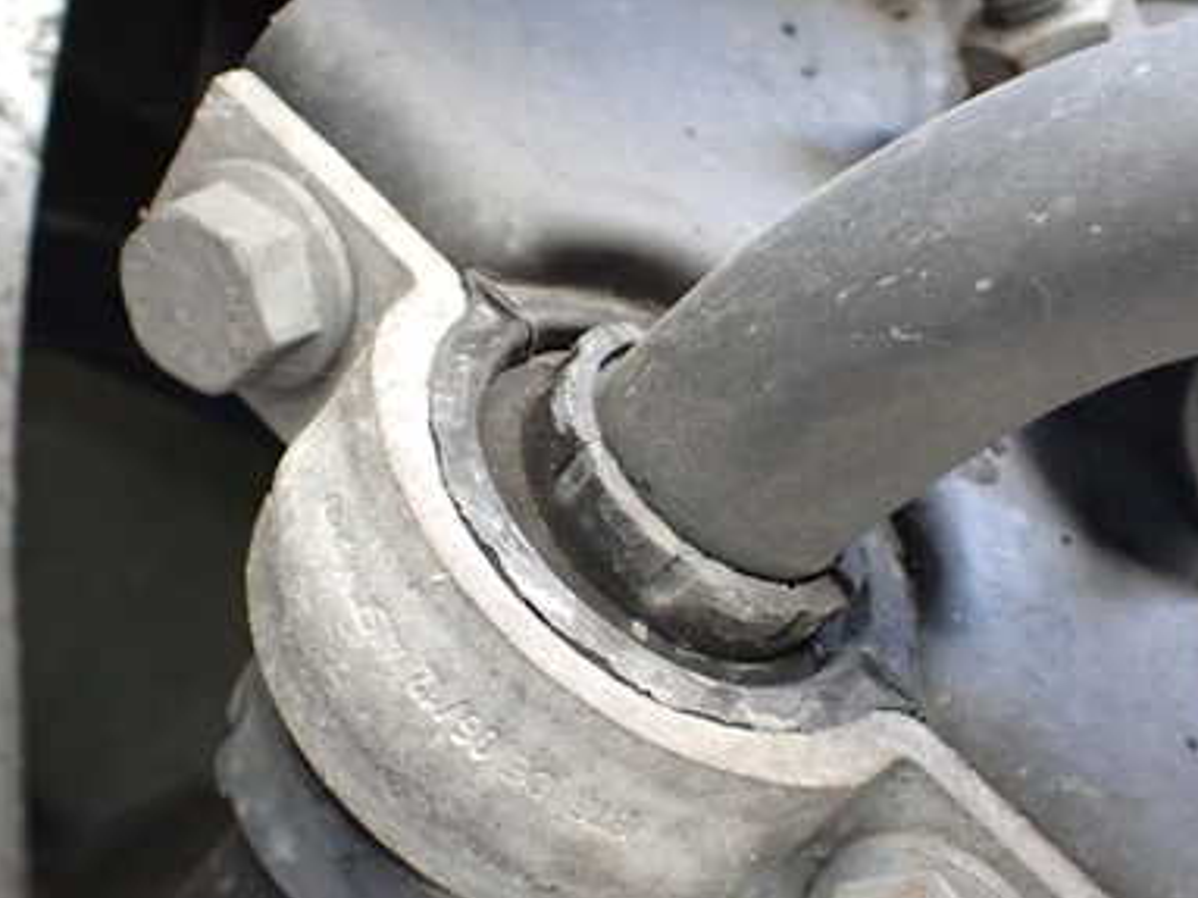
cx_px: 663
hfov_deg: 40.4
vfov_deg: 30.8
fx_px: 1626
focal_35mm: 47
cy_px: 501
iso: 800
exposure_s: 1/60
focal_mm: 5.4
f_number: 2.3
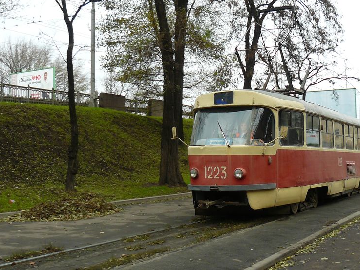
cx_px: 217
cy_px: 98
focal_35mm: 50
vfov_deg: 29.0
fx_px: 520
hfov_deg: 38.0
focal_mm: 6
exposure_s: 1/125
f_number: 2.8
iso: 100
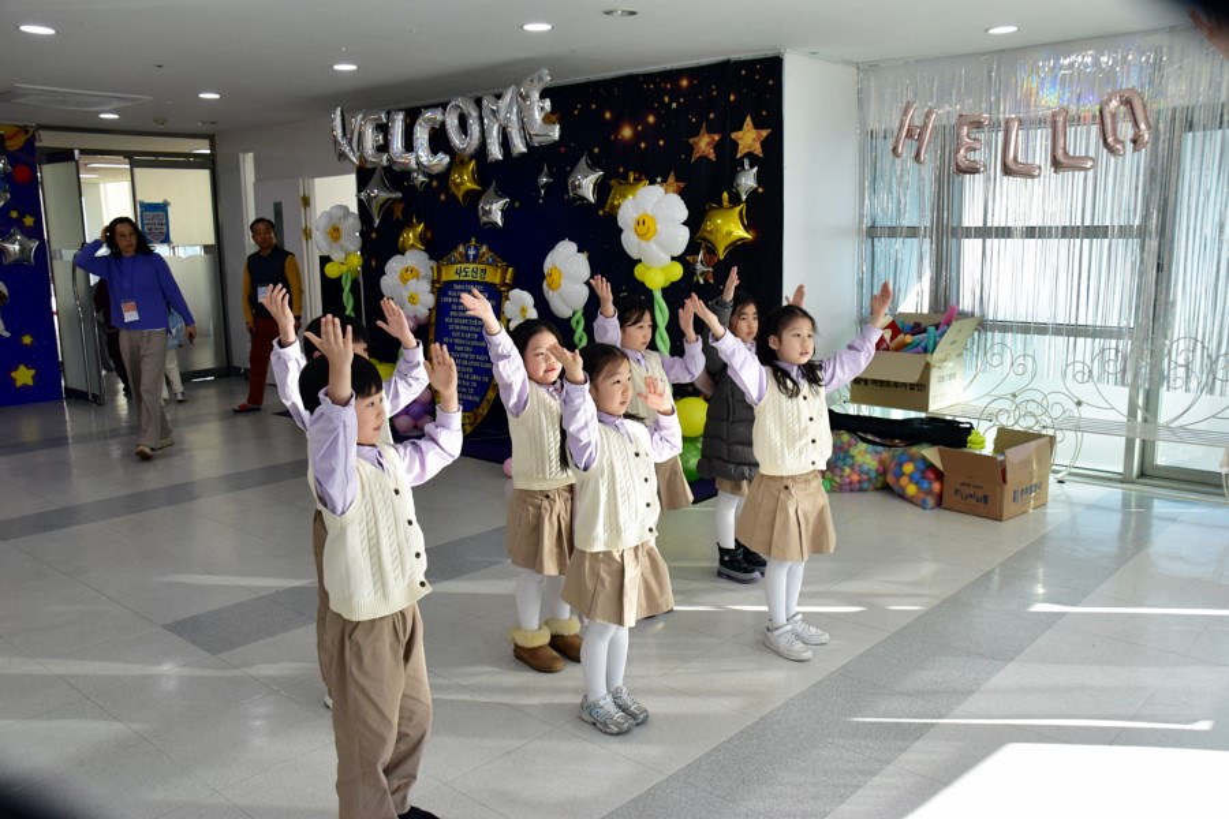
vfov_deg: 40.0
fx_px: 1126
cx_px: 614
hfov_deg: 57.2
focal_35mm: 33
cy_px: 410
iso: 800
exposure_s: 1/200
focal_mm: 22
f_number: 7.1
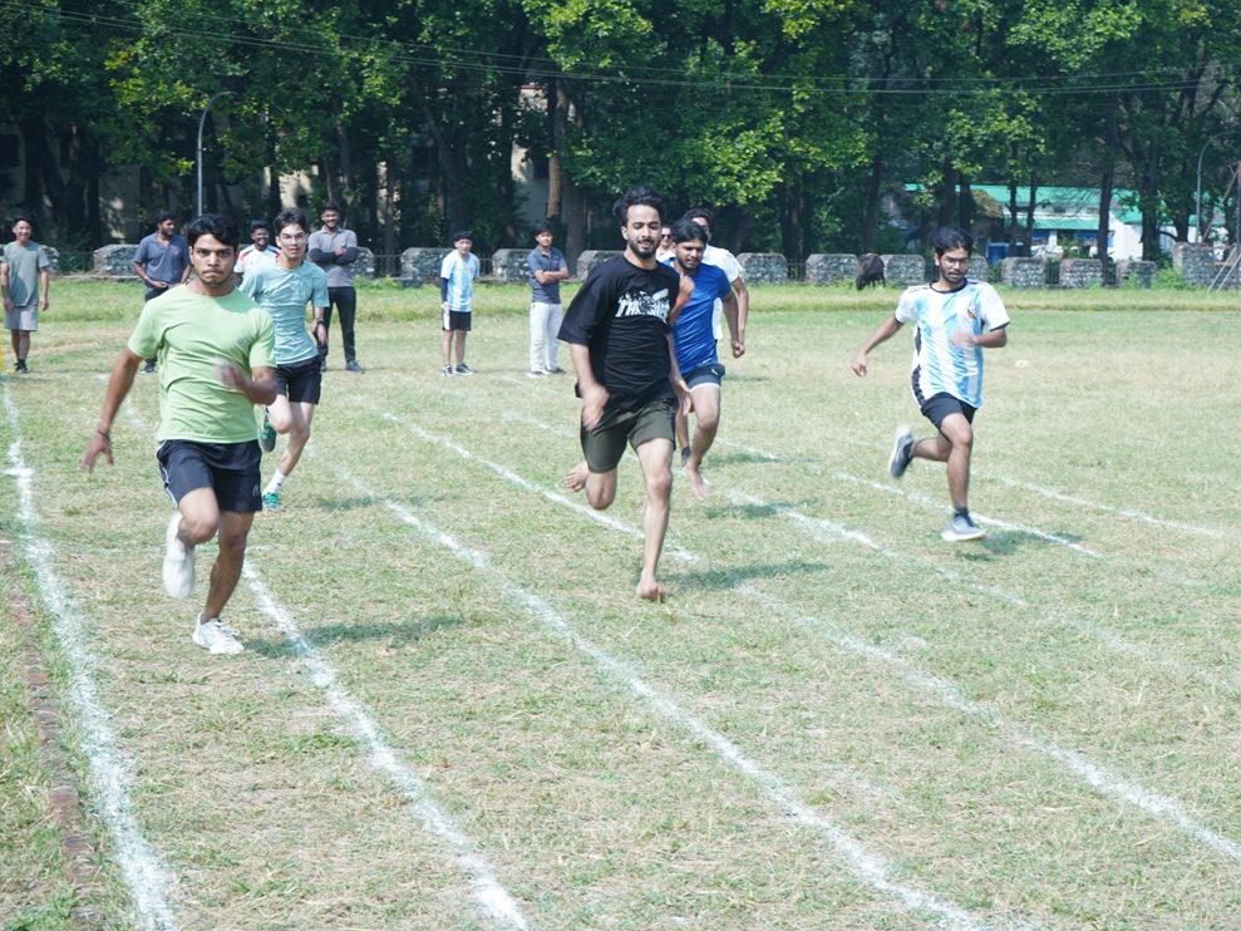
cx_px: 734
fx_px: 2510
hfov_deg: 27.7
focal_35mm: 70
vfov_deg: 21.0
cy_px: 438
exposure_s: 1/125
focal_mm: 60
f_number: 9
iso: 125
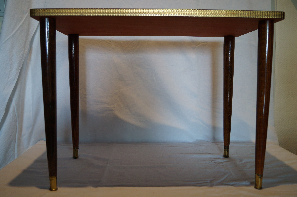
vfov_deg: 36.8
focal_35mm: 36
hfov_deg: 53.2
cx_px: 148
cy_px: 98
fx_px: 297
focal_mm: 24
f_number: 4
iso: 320
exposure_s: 1/60
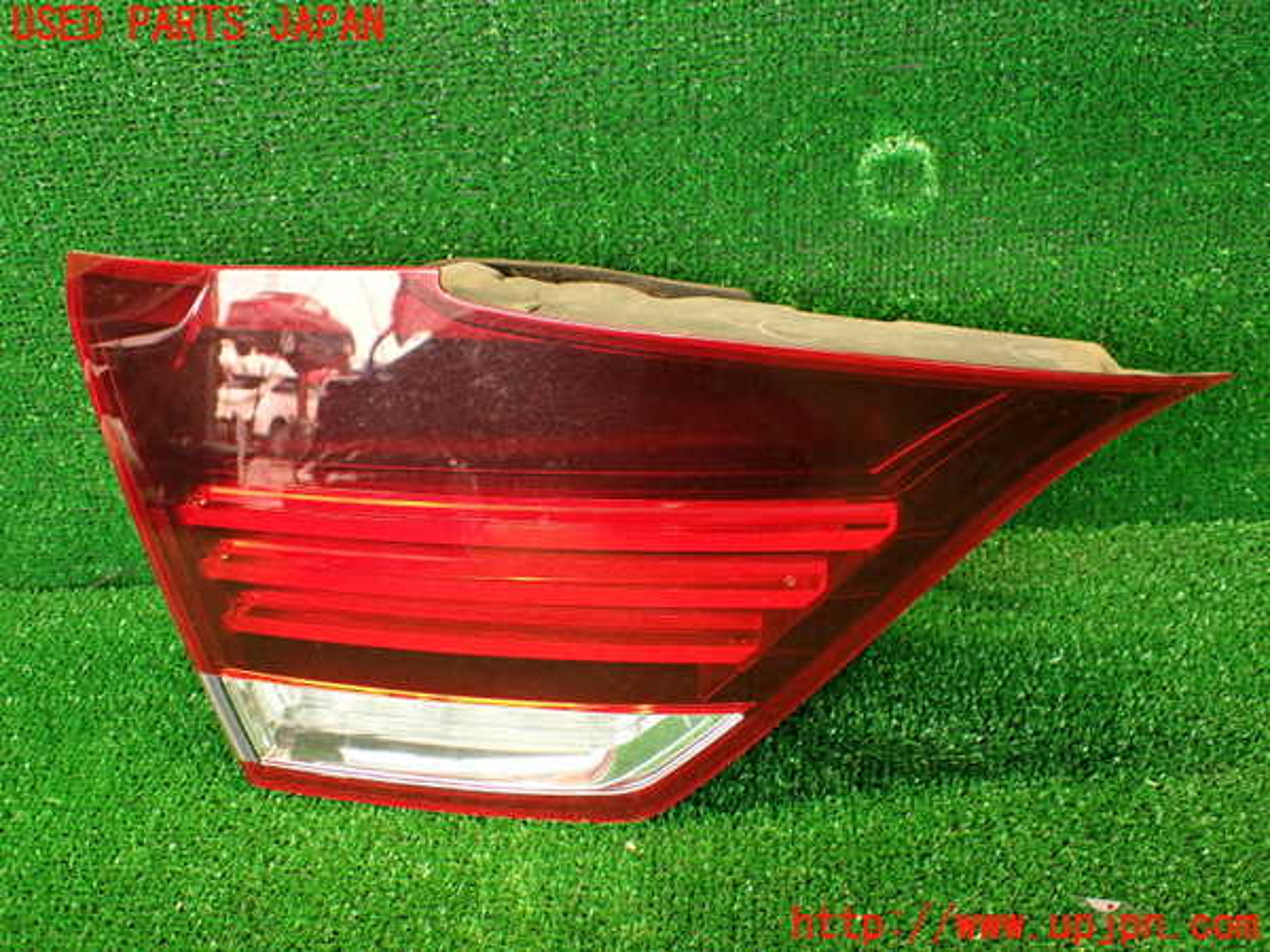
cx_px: 635
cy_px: 476
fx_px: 1174
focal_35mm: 32
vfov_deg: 44.2
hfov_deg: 56.8
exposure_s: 1/30
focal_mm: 5.79
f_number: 2.4
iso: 400
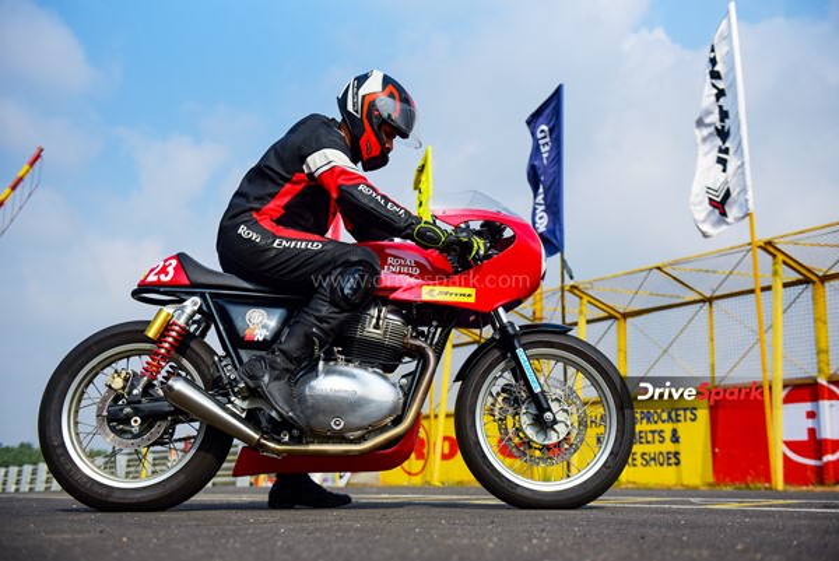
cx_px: 420
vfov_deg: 33.5
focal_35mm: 40
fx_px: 933
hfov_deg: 48.4
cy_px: 280
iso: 200
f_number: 3.5
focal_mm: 40
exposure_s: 1/4000
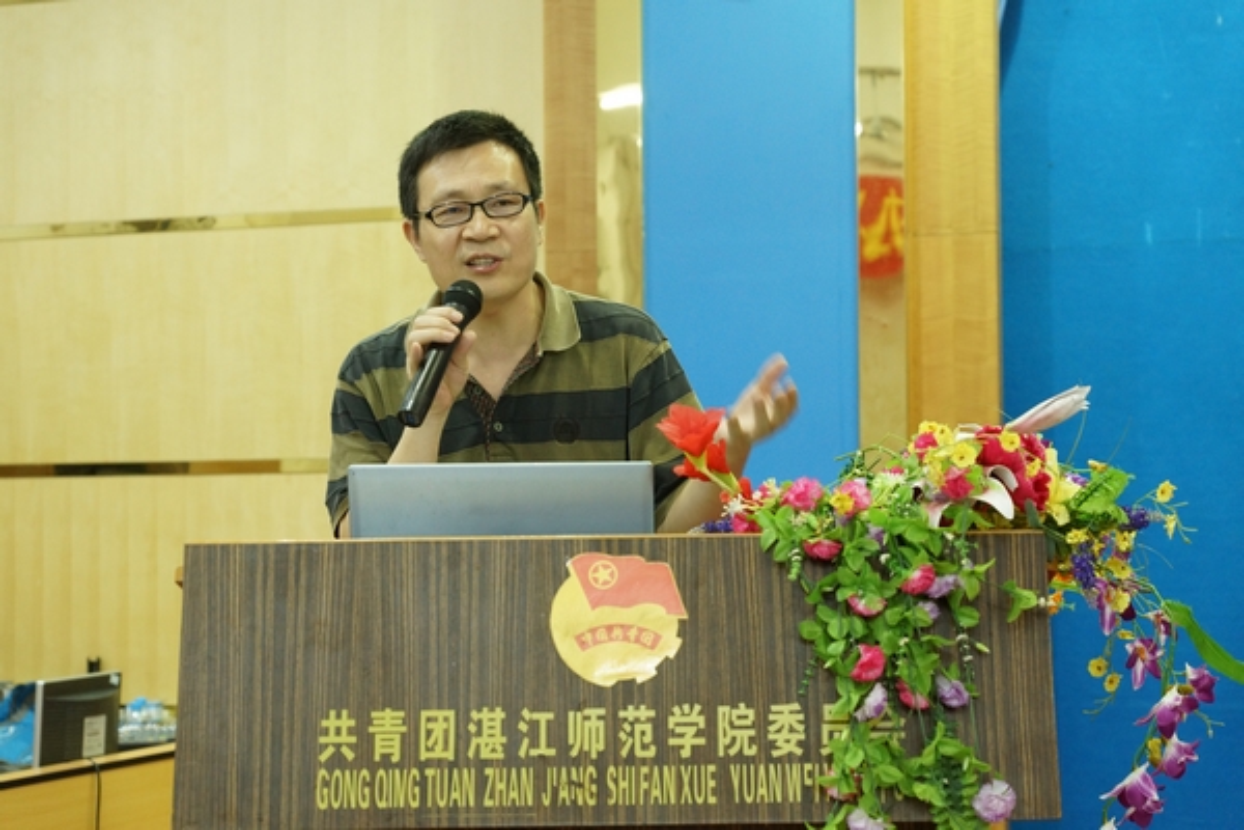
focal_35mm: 75
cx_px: 622
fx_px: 2591
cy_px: 415
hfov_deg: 27.0
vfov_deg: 18.2
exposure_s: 1/30
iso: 800
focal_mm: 50
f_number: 3.5
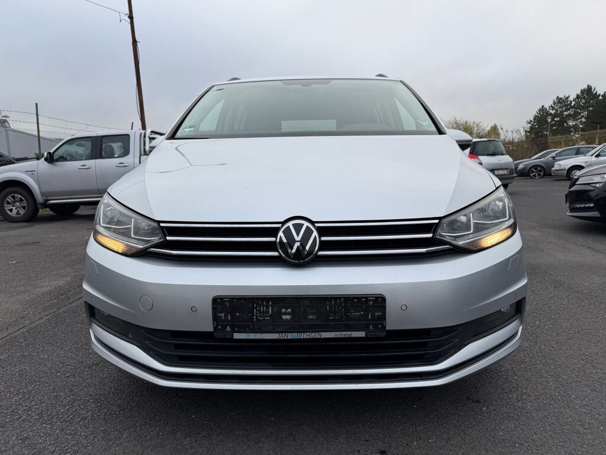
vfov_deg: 56.8
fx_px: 420
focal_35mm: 24
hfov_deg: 71.6
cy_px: 228
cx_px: 303
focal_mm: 6.76
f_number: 1.78
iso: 80
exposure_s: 1/1091
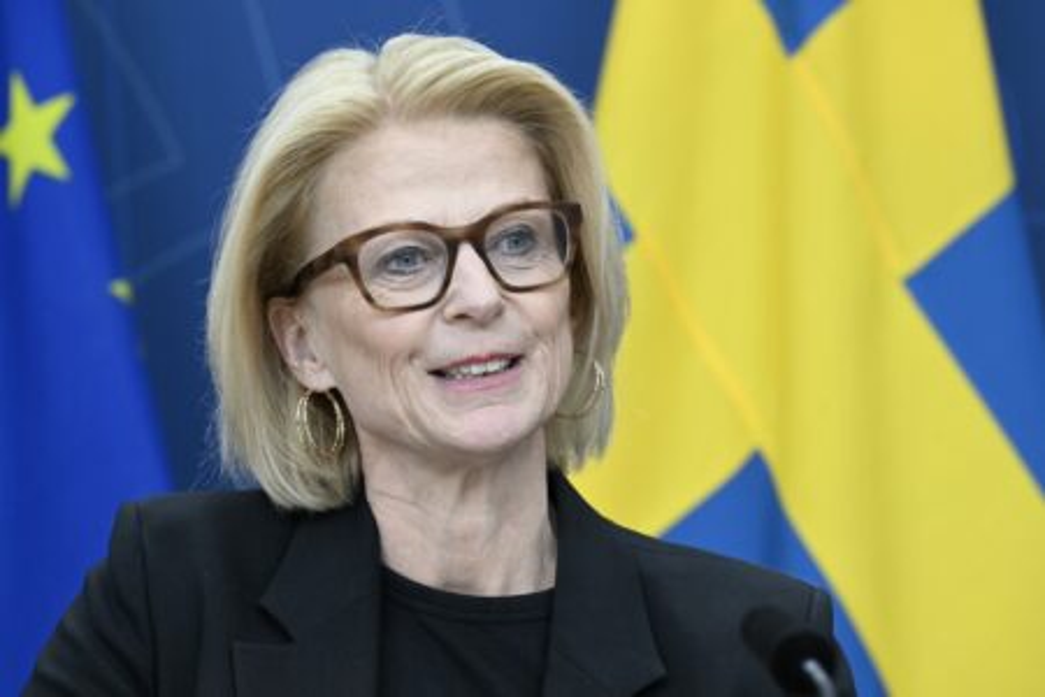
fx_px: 5805
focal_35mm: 200
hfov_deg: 10.3
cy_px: 348
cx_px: 522
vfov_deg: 6.9
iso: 3200
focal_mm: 200
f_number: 7.1
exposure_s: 1/160
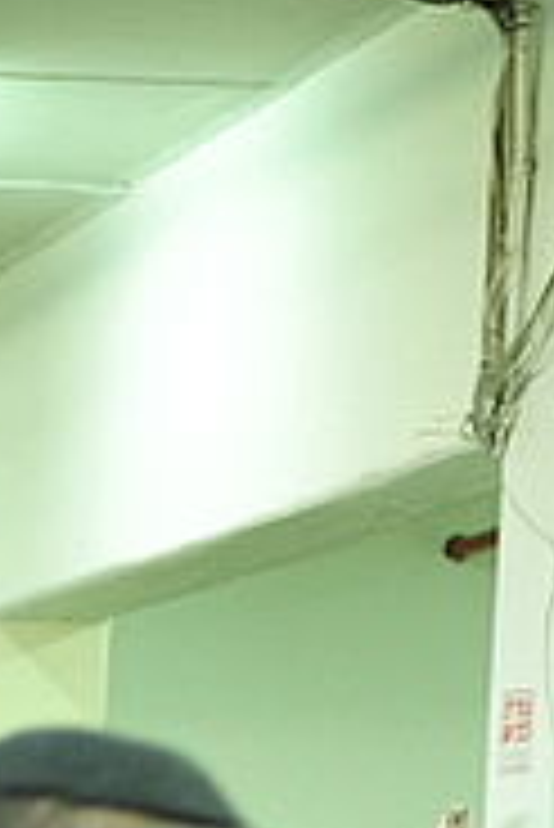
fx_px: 5114
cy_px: 1352
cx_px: -937
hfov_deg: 5.9
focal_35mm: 222
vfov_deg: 9.0
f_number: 3.2
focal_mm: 40
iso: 1250
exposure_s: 1/125
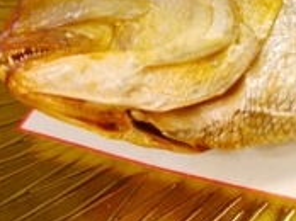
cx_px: 354
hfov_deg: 20.0
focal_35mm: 92
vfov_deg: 15.9
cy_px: 31
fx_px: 786
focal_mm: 16
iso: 800
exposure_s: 1/60
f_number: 3.8
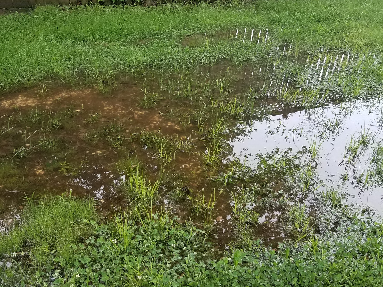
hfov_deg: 52.6
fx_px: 387
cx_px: 180
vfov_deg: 40.7
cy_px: 145
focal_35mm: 35
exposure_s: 1/60
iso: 200
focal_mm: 4.2
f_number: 1.7
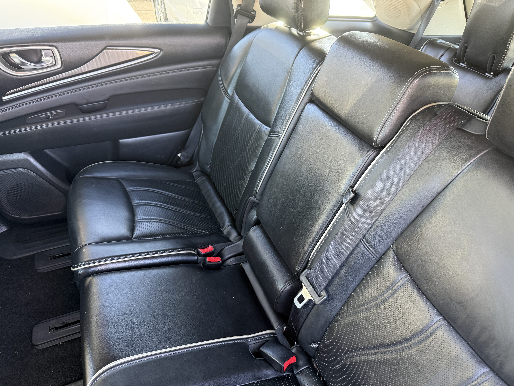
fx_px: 356
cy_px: 193
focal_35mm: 24
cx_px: 257
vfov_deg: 56.8
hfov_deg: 71.6
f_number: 1.78
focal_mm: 6.76
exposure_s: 1/60
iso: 320
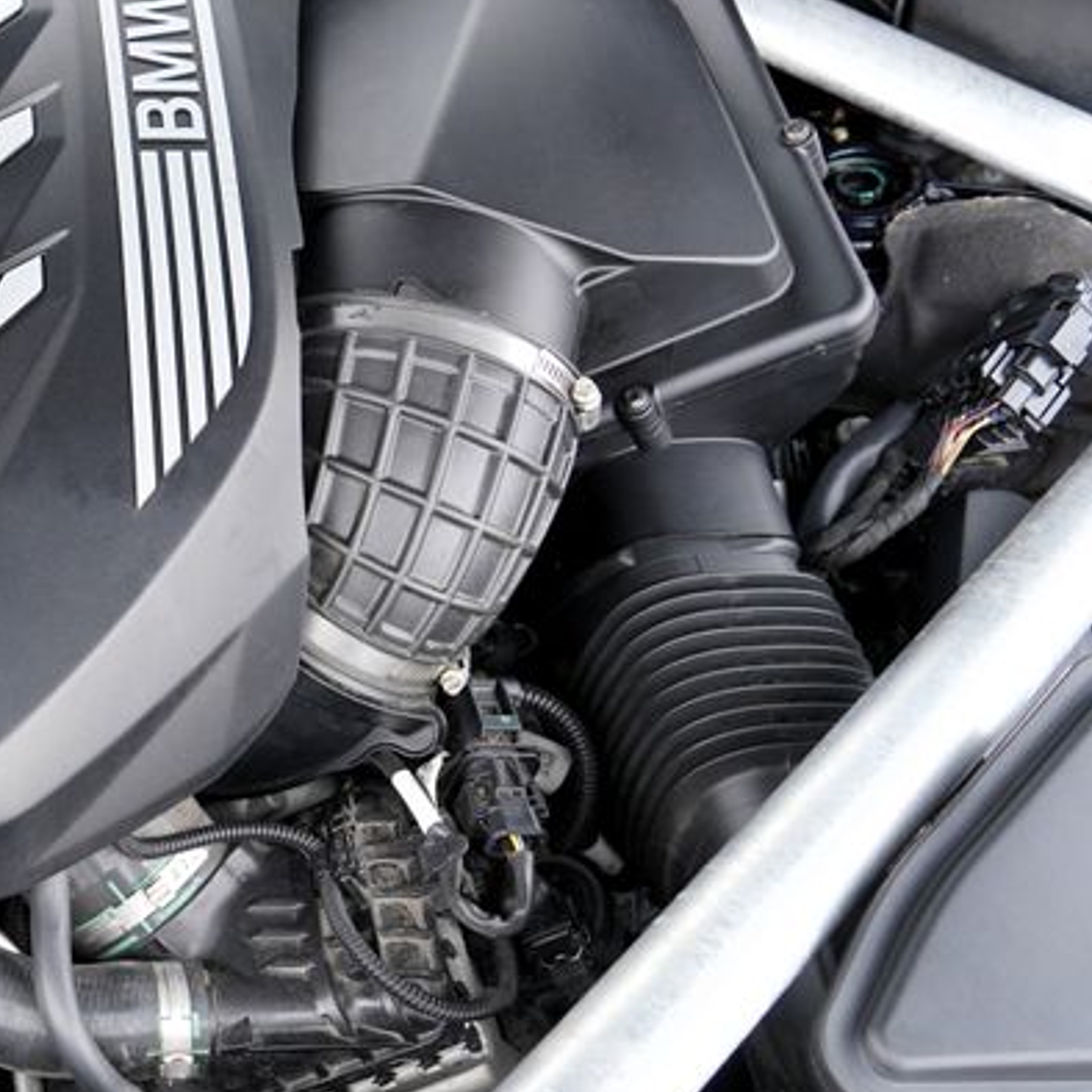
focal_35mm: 53
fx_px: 1892
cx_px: -191
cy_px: 459
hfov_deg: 28.4
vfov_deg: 32.1
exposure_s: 1/160
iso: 500
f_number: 4
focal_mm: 24
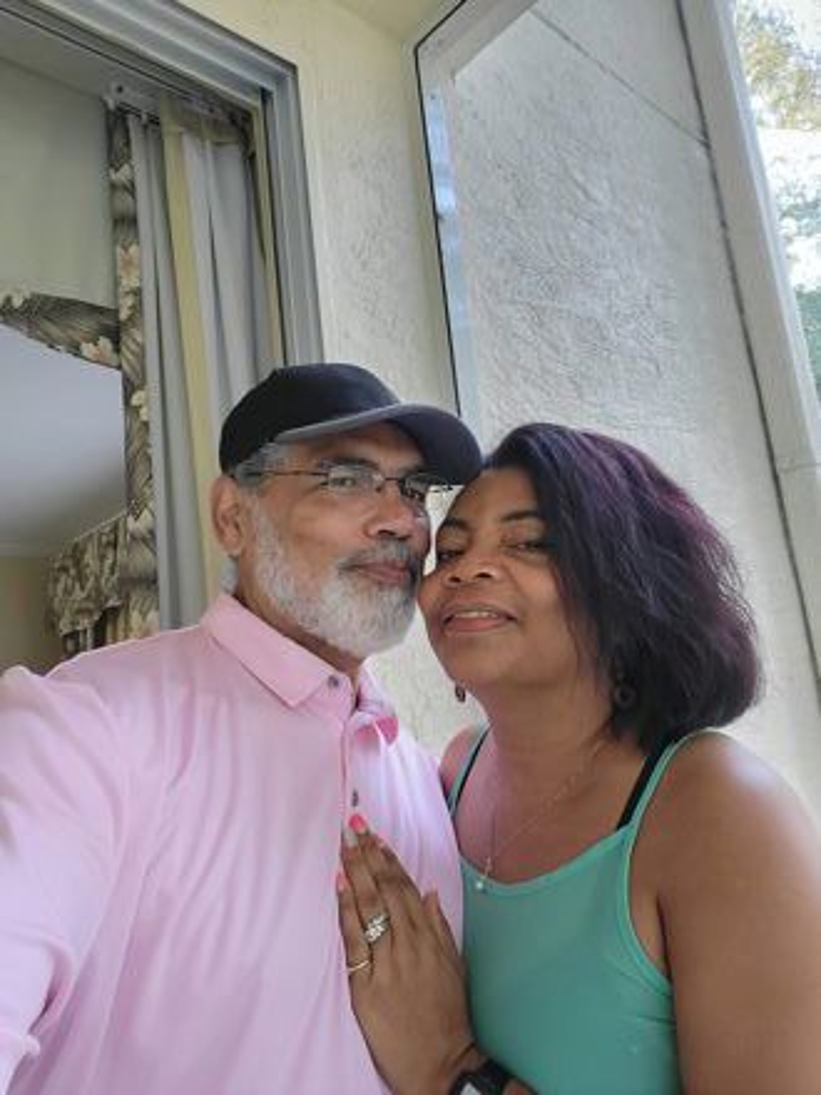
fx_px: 791
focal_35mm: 25
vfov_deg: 69.4
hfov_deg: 54.9
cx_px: 410
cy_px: 548
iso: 500
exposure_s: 1/30
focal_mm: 3.75
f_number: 2.2
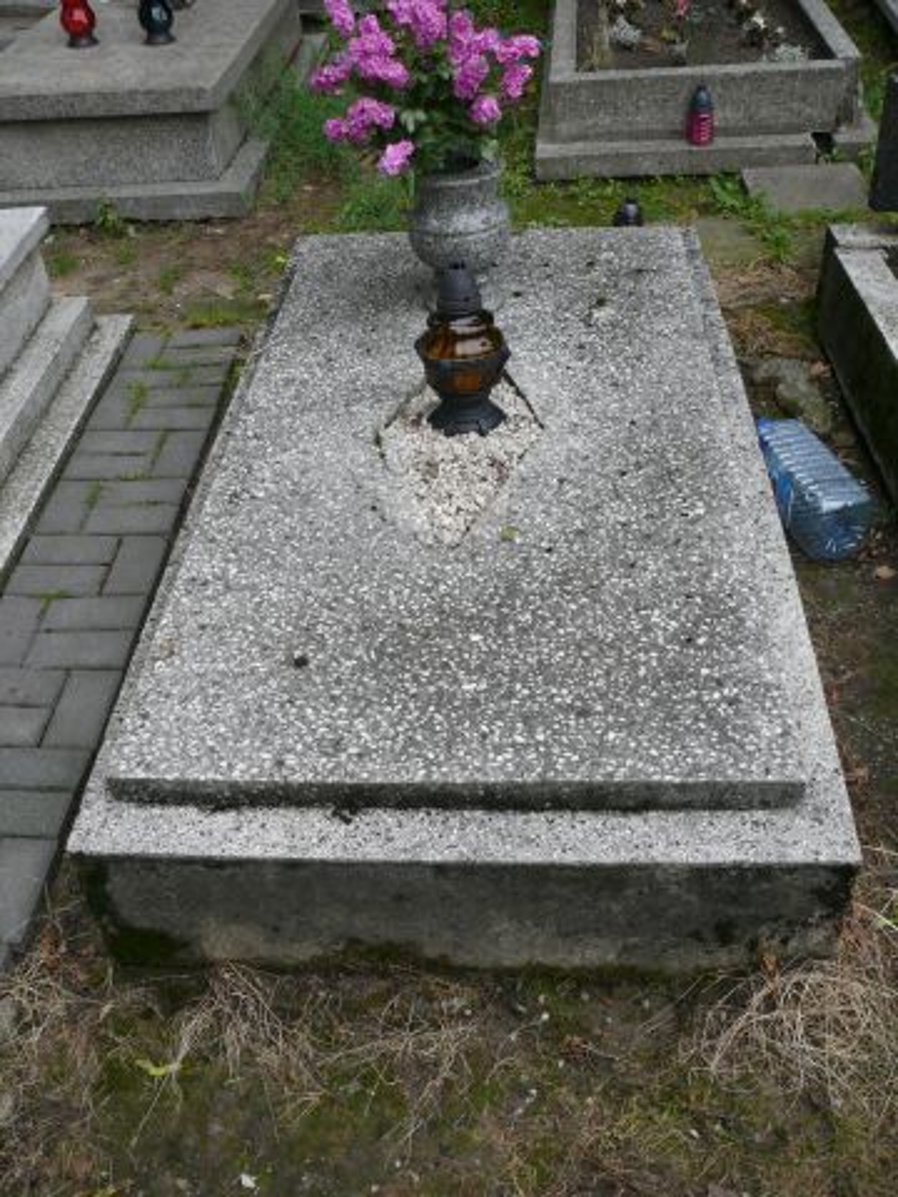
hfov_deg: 40.7
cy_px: 598
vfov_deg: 52.6
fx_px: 1211
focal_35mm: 35
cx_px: 449
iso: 100
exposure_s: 1/125
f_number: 4
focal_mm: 7.4
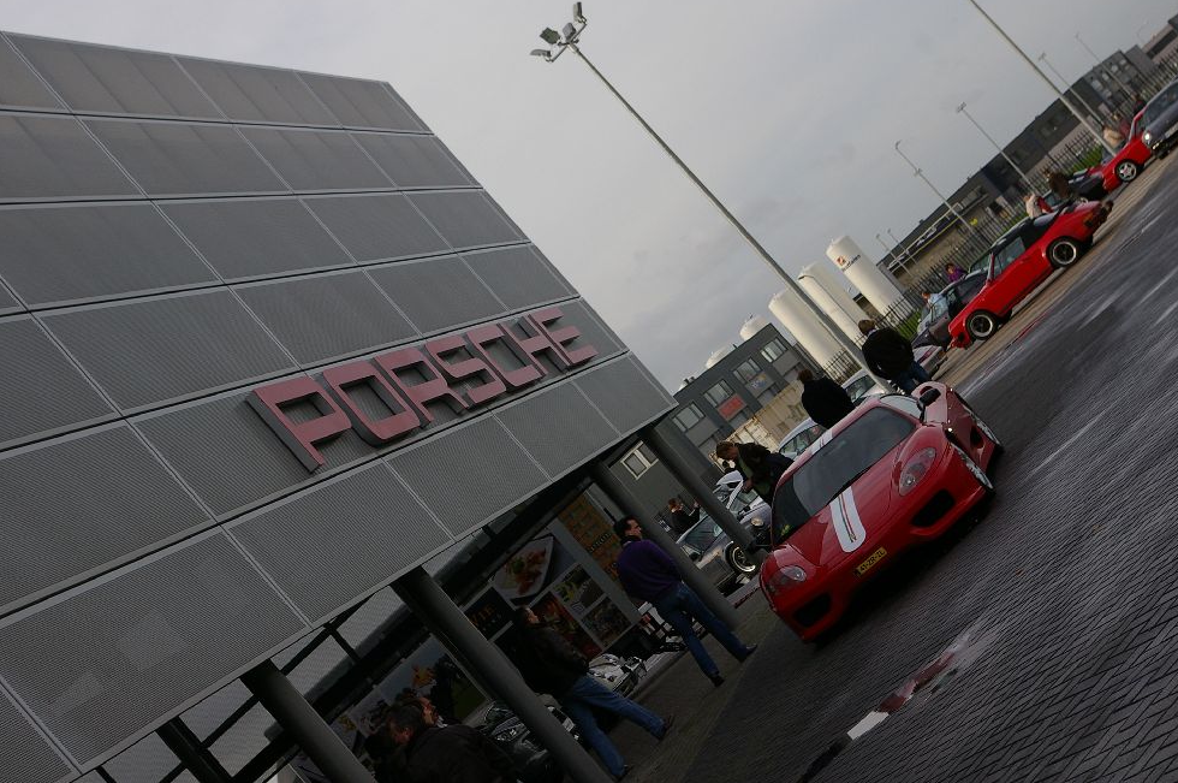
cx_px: 573
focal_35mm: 71
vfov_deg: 19.3
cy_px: 375
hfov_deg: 28.7
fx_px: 2305
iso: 200
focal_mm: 45
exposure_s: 1/250
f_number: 8
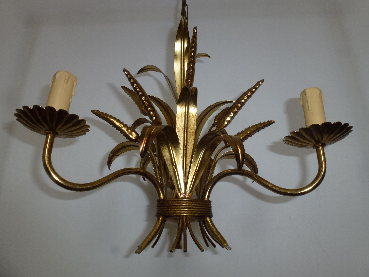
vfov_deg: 56.8
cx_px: 184
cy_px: 138
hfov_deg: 71.6
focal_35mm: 24
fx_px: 256
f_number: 6.3
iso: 160
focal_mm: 4.3
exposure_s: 1/60
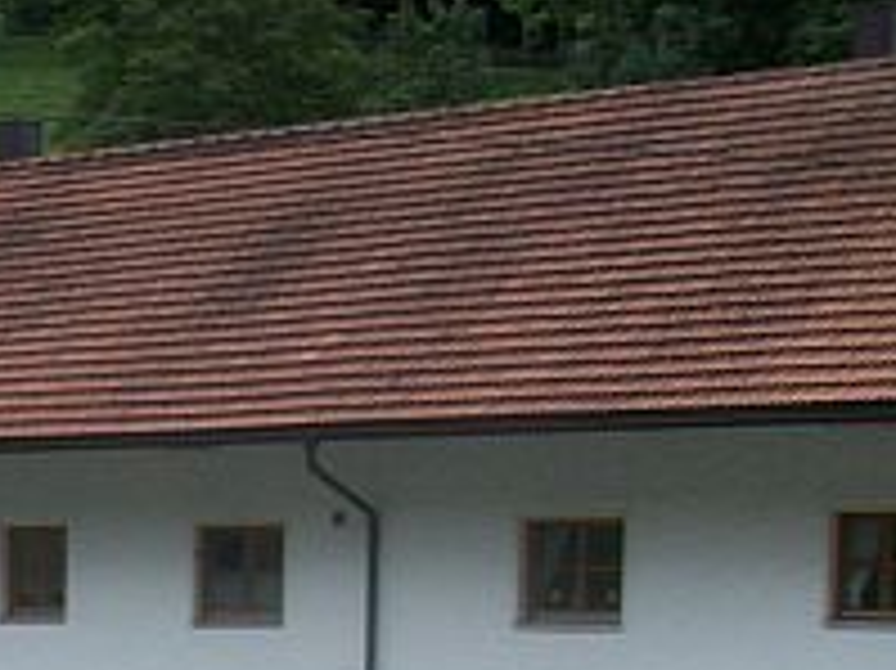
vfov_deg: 12.1
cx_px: -423
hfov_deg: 15.6
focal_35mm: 117
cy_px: 992
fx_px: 3027
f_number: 2.9
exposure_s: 1/62.4
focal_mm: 5.7
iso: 80
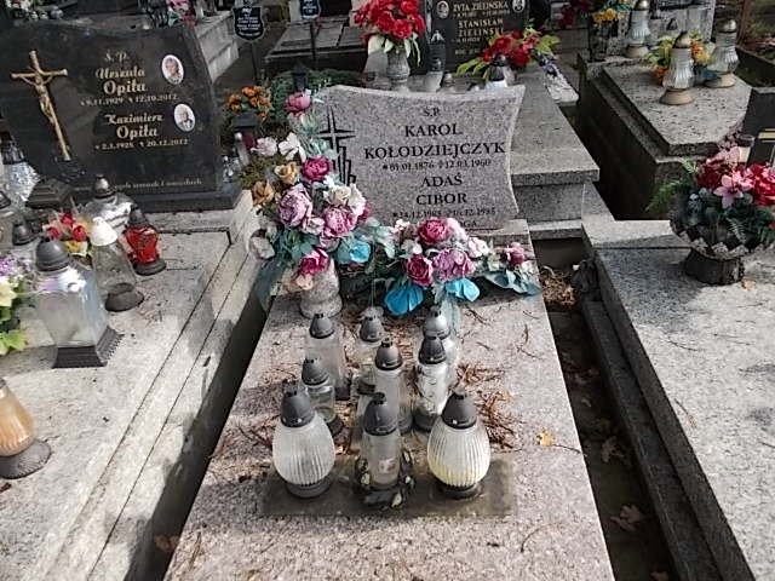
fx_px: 627
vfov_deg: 49.7
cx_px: 388
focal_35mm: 28
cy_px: 290
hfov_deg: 63.4
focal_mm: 4
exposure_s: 1/400
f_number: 2.7
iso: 80
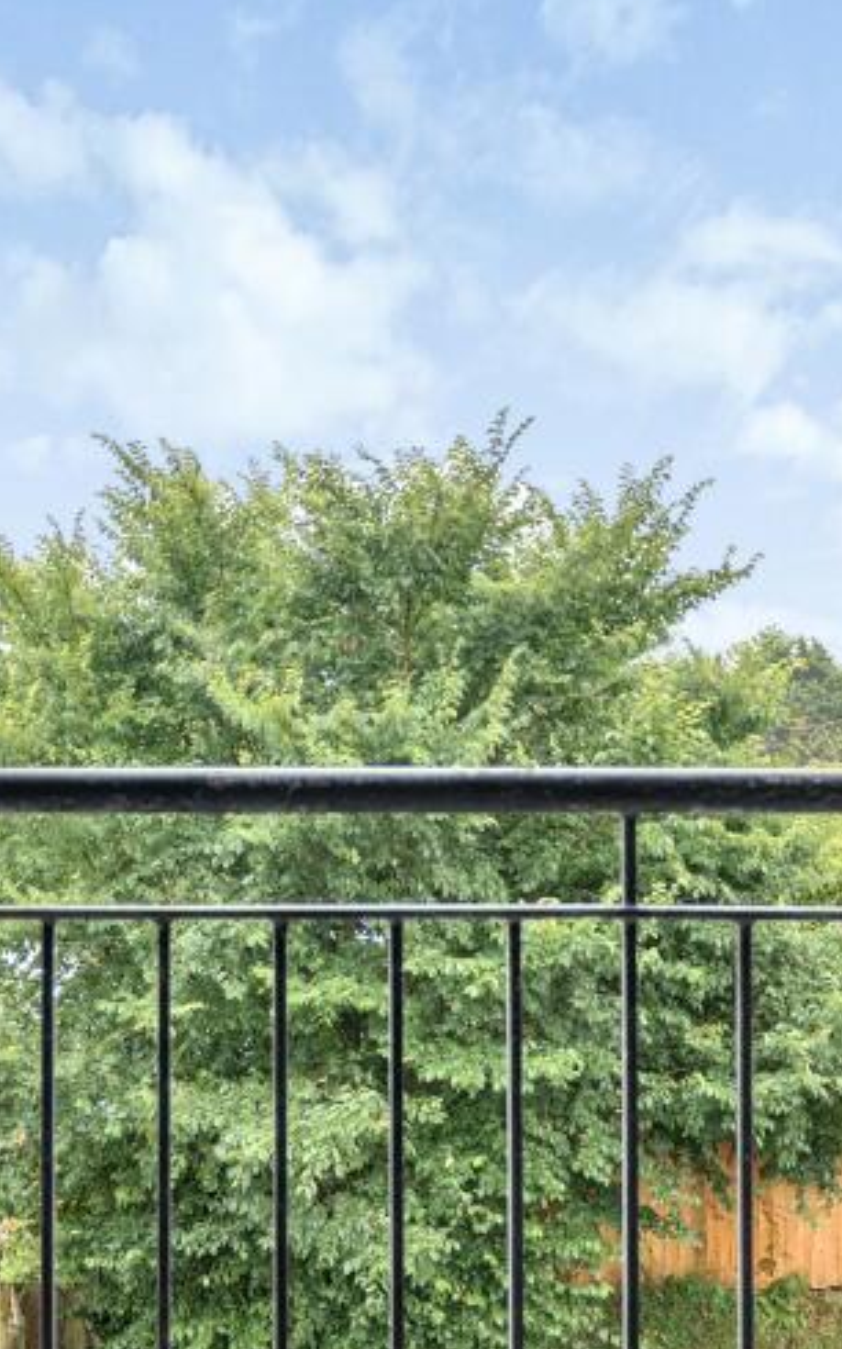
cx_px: 193
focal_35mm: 66
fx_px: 2425
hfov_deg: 19.5
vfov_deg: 31.1
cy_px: 717
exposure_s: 1/50
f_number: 4
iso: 100
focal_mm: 21
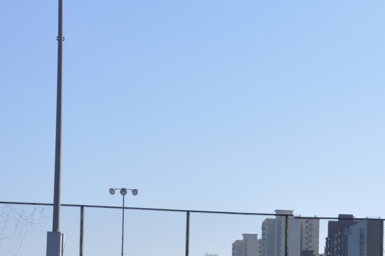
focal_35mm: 112
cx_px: 448
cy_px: 254
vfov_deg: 12.1
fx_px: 1196
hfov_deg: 17.5
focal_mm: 32
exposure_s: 1/200
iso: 200
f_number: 13
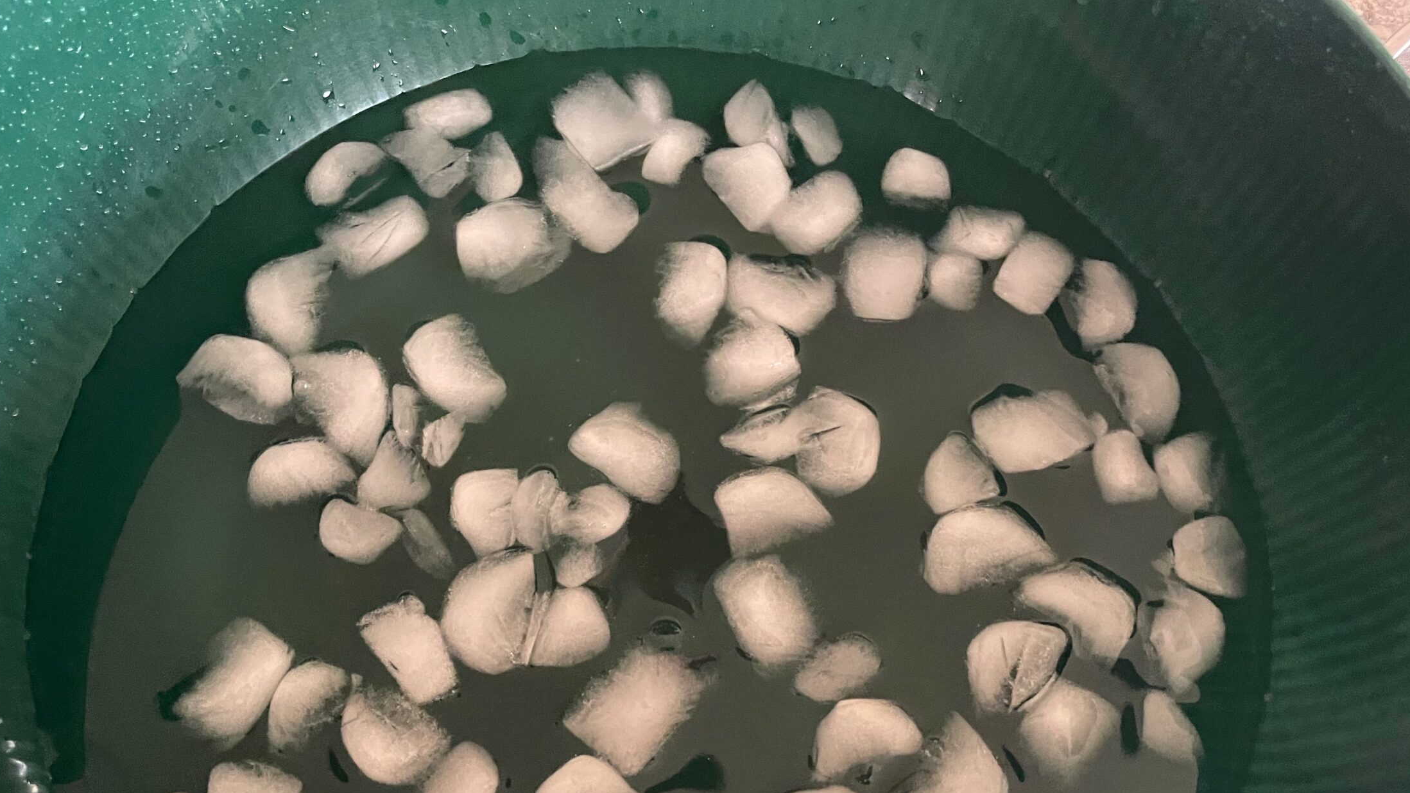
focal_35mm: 33
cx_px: 699
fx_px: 1234
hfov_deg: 59.5
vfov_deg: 34.8
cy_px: 605
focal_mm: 4.2
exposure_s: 1/30
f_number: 1.6
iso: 640
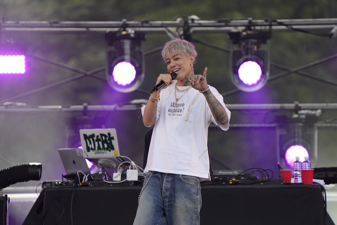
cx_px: 168
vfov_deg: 2.3
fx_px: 5616
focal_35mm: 600
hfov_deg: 3.4
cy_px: 112
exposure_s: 1/800
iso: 1600
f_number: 6.3
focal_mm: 600
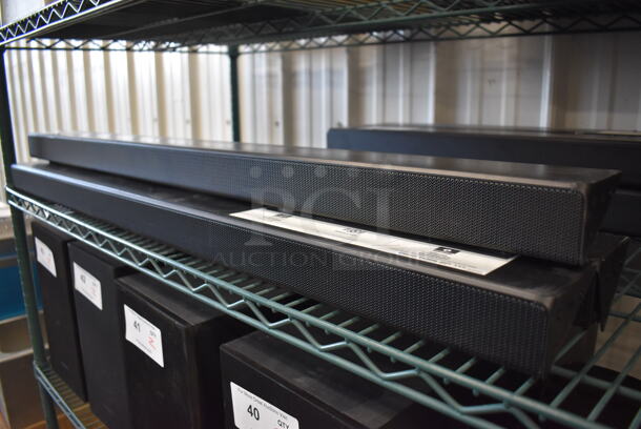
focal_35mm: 27
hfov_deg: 67.3
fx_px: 481
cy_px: 214
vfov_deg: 48.0
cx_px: 320
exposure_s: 1/125
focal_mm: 18
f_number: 3.5
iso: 1400
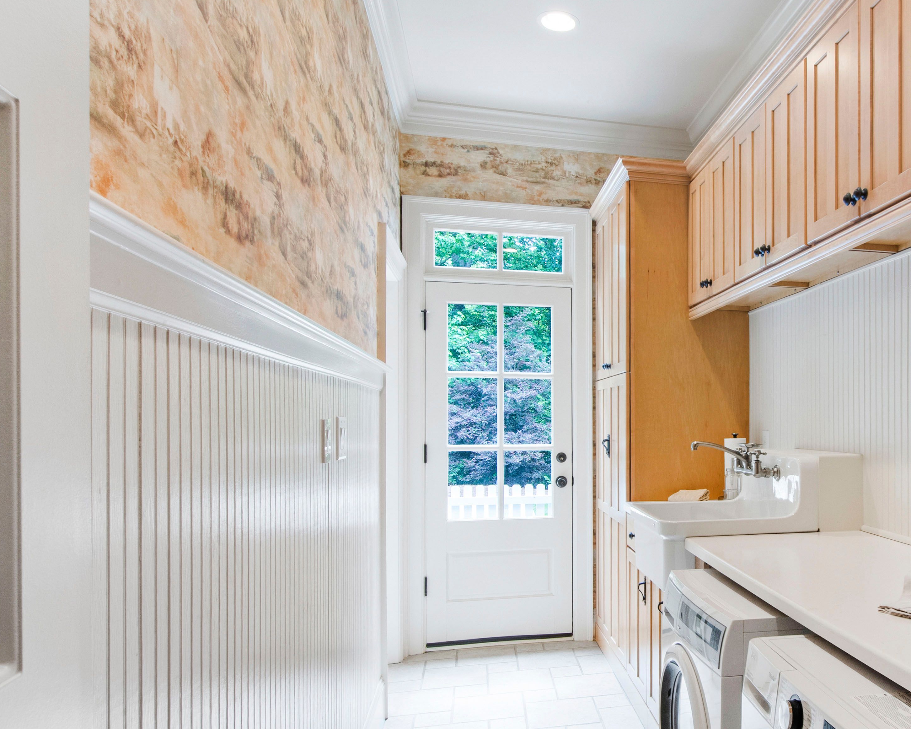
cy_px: 408
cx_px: 719
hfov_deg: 59.4
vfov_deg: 53.0
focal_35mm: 27
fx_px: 728
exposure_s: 1/2
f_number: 8
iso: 100
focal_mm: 10
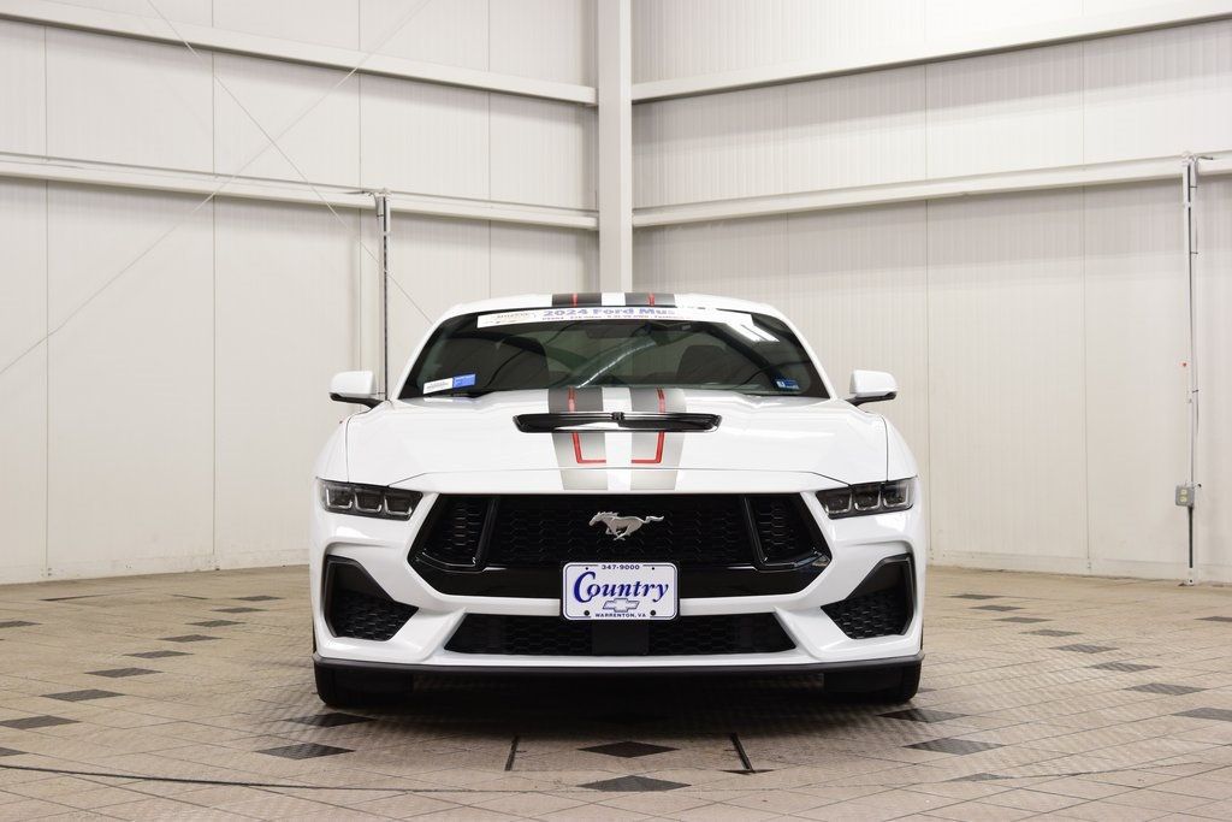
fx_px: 2156
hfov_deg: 31.9
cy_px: 411
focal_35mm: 63
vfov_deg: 21.6
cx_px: 616
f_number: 7.1
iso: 640
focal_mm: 42
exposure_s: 1/30
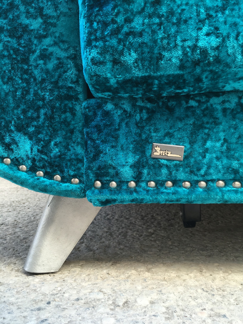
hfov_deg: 48.2
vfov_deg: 61.7
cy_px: 162
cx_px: 122
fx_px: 271
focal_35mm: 29
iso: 32
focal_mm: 4.15
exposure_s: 1/100
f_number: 2.2
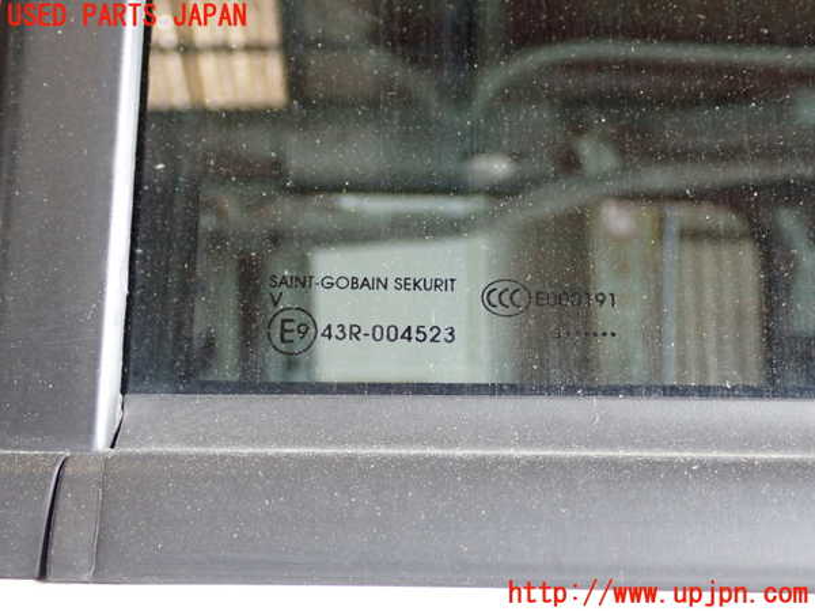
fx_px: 1177
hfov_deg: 38.2
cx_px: 408
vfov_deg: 29.1
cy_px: 306
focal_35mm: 50
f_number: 3.2
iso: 640
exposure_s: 1/50
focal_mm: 9.01
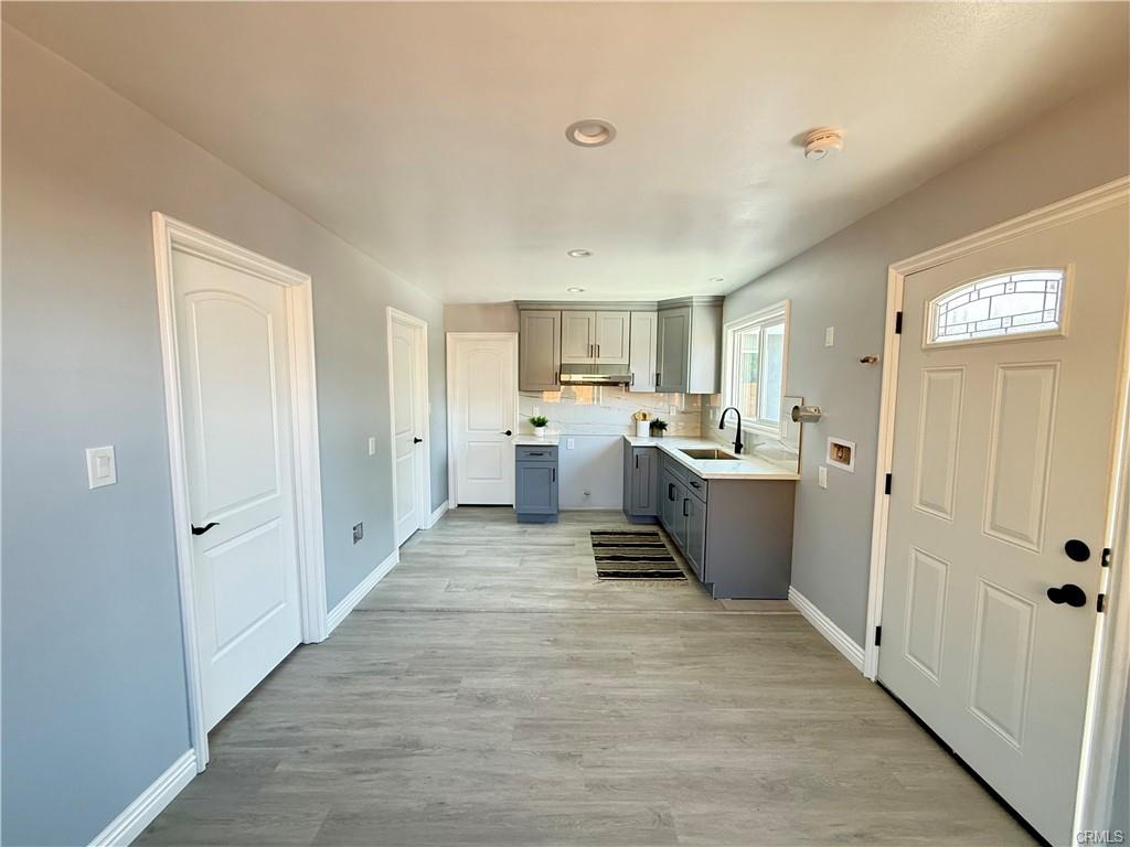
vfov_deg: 85.7
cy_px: 424
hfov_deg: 102.1
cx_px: 565
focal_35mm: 14
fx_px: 457
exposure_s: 1/72
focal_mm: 2.22
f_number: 2.2
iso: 320
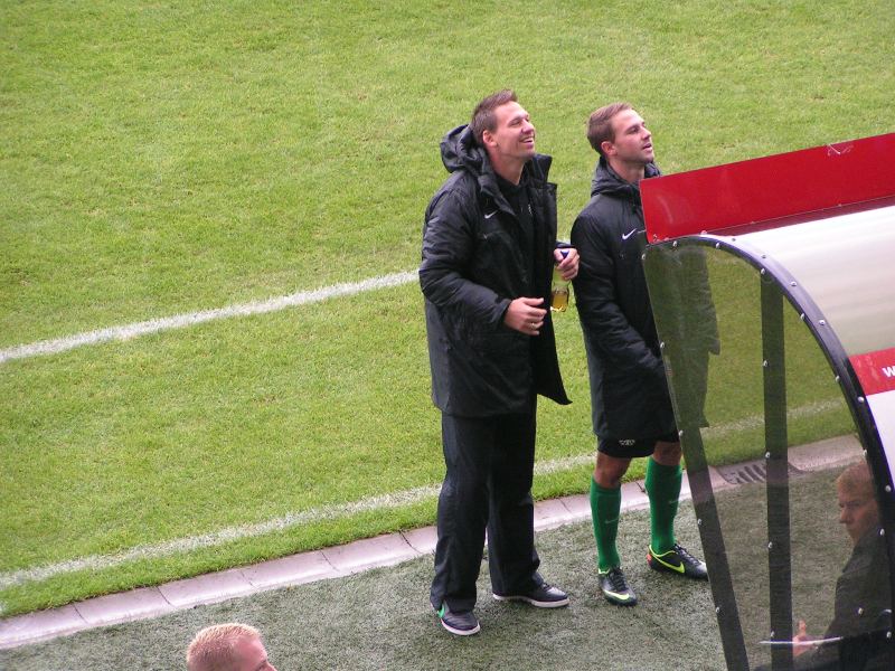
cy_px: 336
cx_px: 448
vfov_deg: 6.9
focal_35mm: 216
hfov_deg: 9.2
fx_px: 5585
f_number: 3.5
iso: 160
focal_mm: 33
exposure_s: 1/250
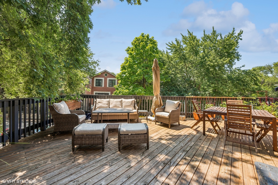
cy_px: 92
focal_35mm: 14
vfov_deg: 81.1
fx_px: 108
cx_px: 139
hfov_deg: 104.3
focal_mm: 14
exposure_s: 1/20
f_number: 10
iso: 100
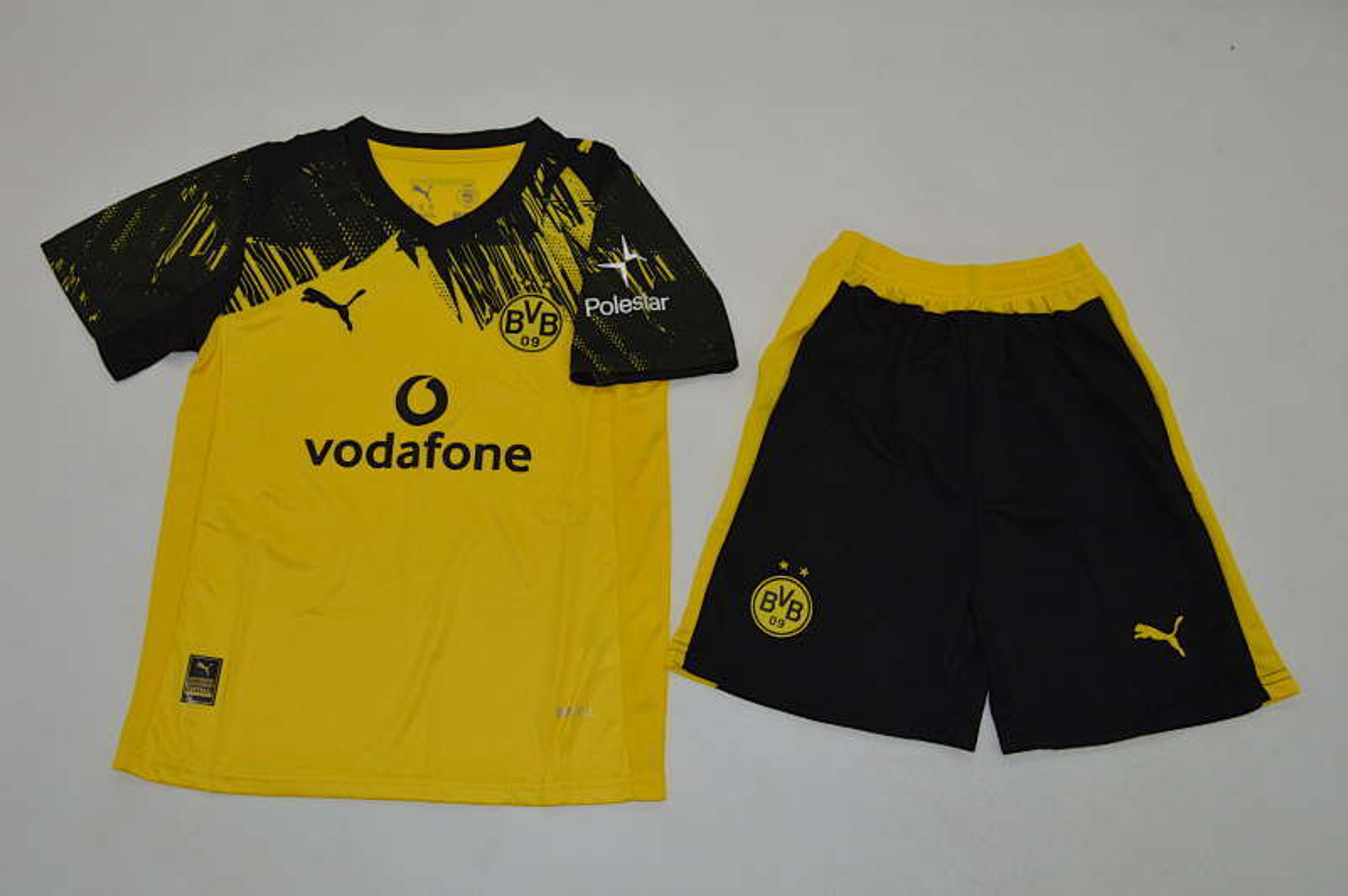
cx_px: 674
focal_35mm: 33
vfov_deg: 39.9
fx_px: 1235
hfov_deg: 57.3
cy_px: 448
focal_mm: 22
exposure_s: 1/200
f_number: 13
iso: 400
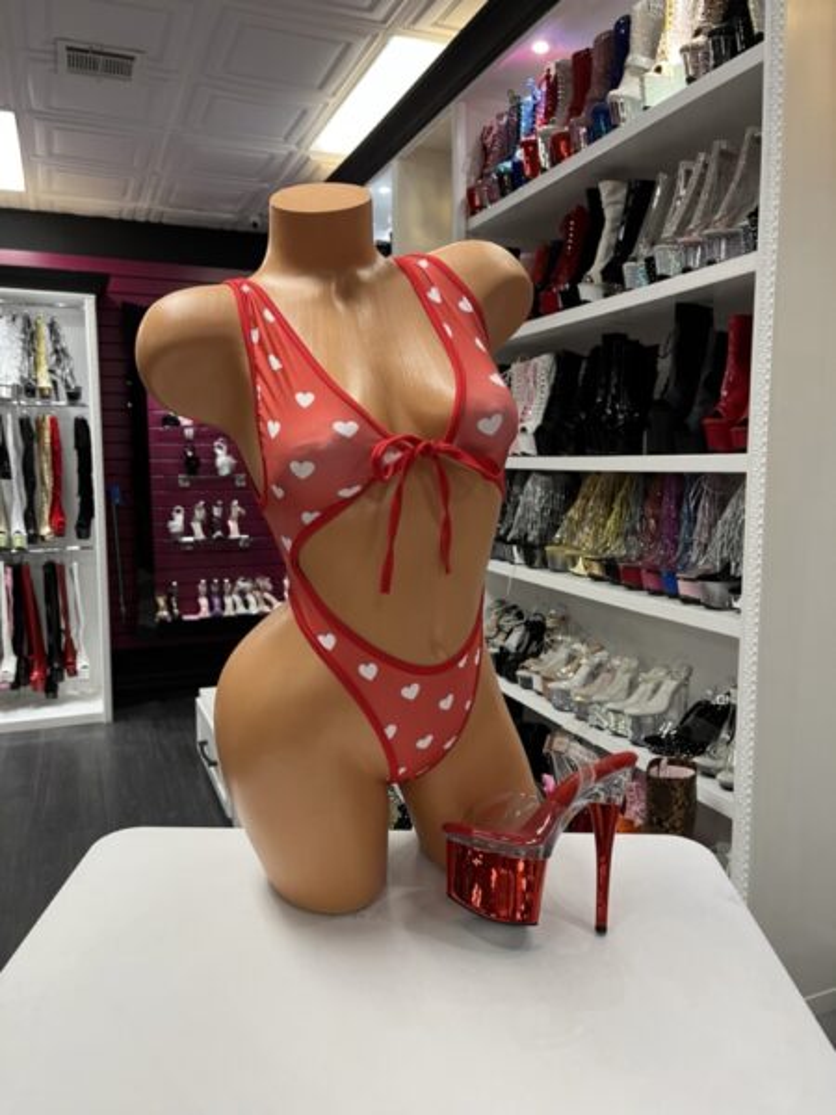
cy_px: 558
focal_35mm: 26
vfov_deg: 67.3
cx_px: 418
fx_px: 837
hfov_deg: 53.1
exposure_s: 1/60
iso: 100
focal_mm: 5.1
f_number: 1.6
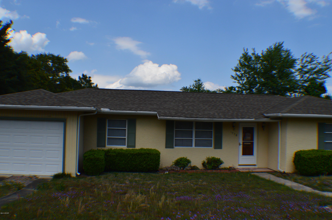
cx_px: 166
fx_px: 387
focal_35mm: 42
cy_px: 110
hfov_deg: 46.4
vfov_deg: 31.8
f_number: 11
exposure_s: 1/400
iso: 400
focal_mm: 28
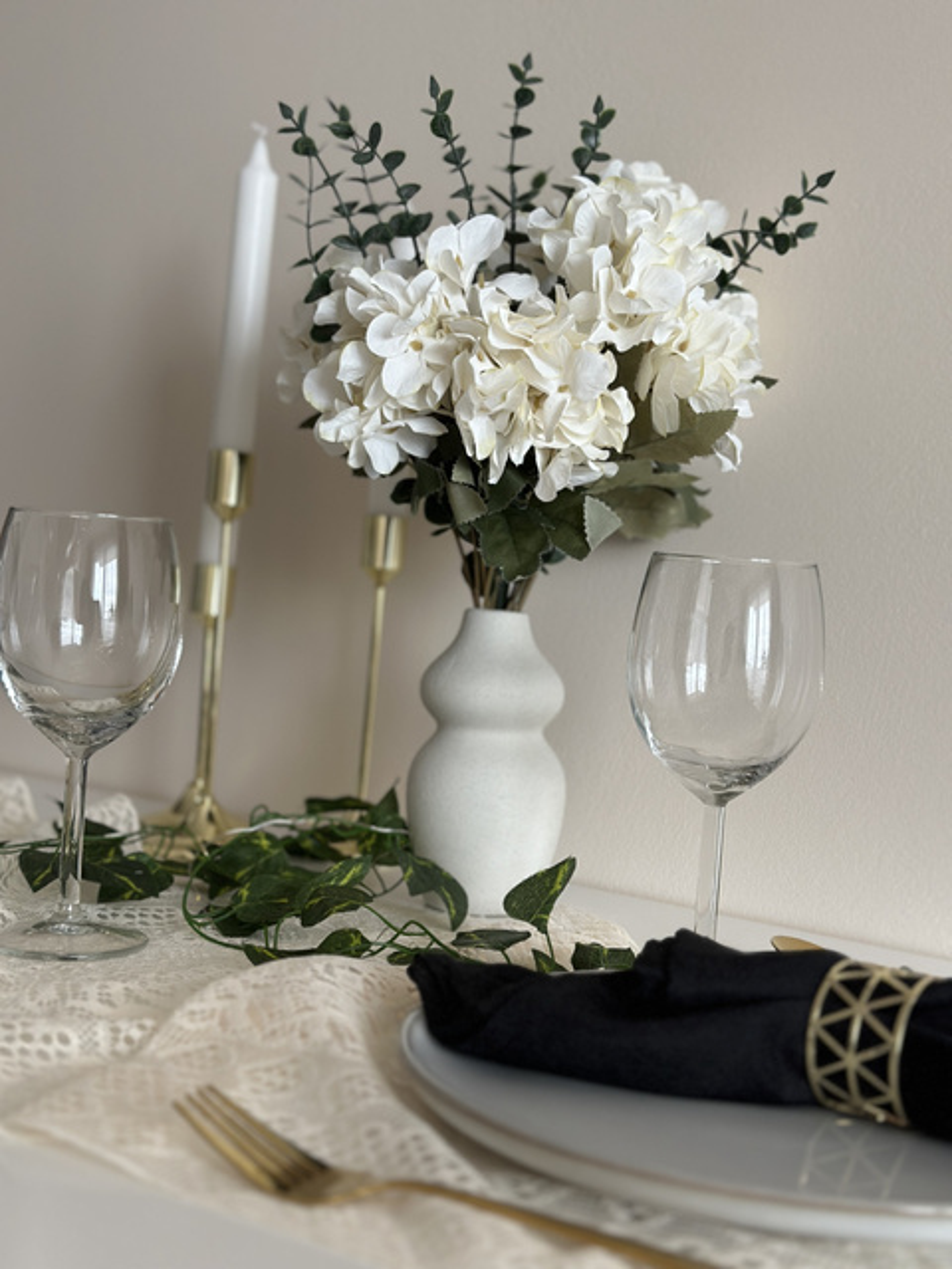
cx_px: 476
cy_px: 634
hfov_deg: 30.3
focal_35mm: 48
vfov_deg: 39.7
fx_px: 1760
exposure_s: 1/62
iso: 125
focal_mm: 6.86
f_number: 1.78
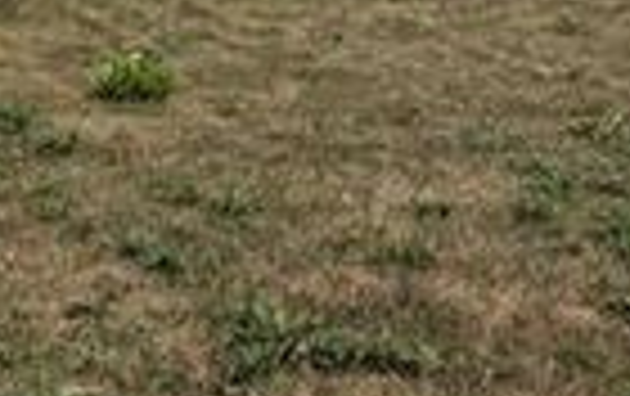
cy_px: -52
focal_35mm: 131
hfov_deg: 14.5
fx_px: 2253
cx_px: -405
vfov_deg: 9.9
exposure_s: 1/6329
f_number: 1.6
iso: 50
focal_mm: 5.96
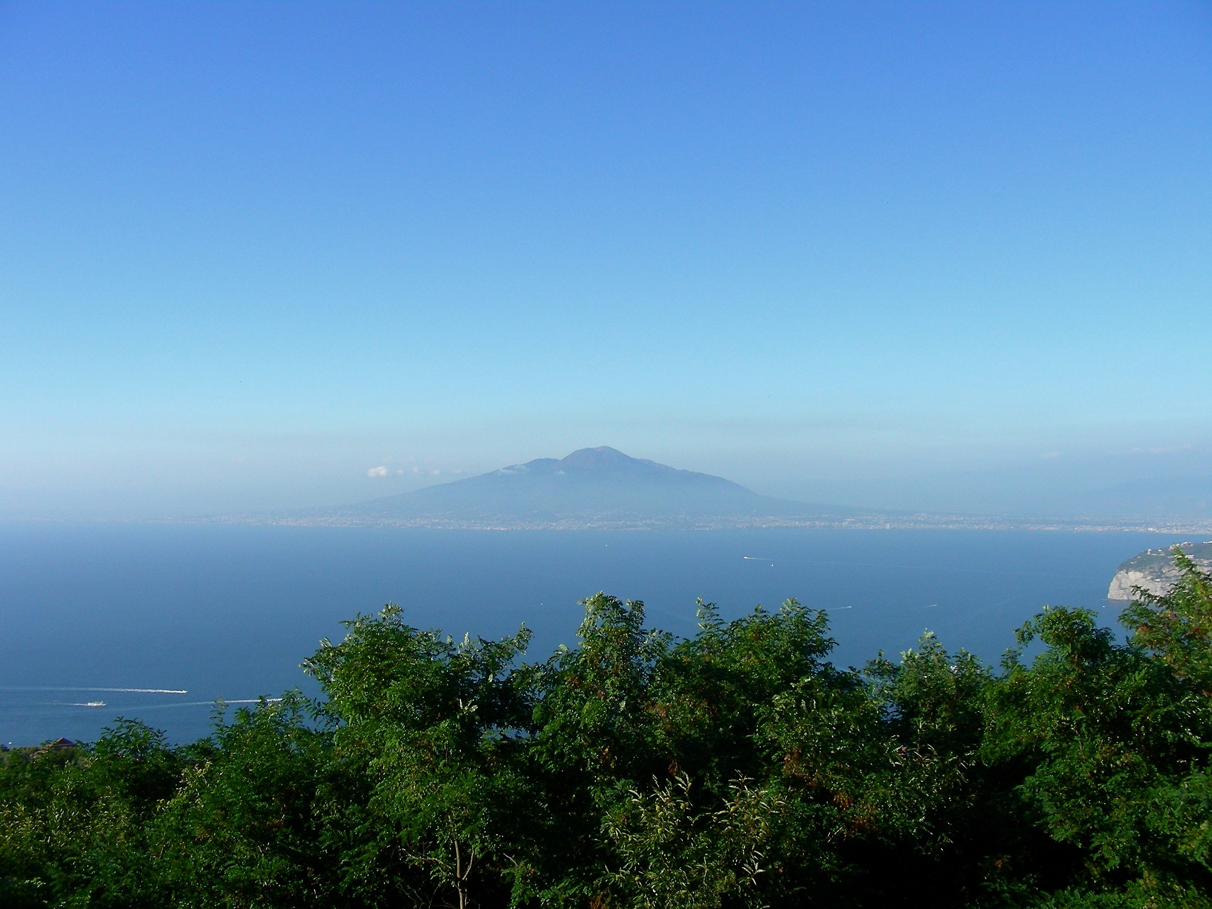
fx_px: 1330
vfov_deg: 37.7
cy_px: 454
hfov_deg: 49.0
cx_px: 606
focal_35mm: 38
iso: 50
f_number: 4
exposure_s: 1/530
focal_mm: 6.3
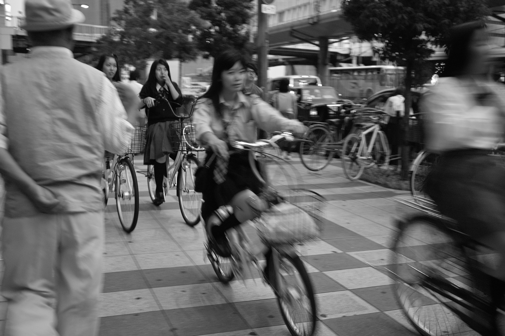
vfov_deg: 32.6
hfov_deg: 47.4
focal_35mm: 41
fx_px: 575
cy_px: 168
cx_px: 252
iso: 400
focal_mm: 24.2
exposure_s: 1/30
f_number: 2.8
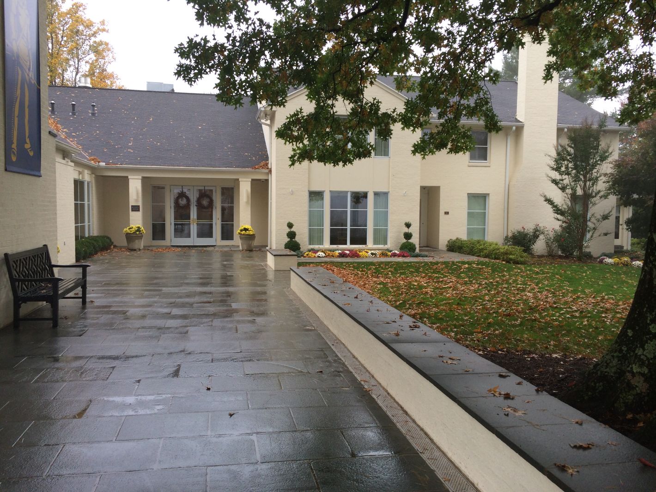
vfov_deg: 46.8
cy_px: 246
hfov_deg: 60.0
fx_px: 569
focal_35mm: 30
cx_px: 328
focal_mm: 4.12
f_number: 2.2
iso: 64
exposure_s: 1/120
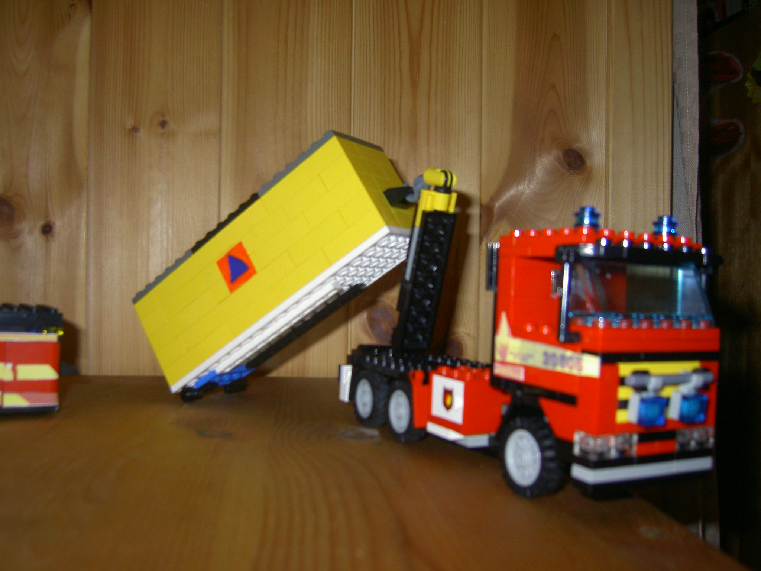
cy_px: 286
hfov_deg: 54.0
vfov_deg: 41.8
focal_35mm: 34
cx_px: 380
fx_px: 747
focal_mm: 5.6
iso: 100
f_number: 2.8
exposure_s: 1/60
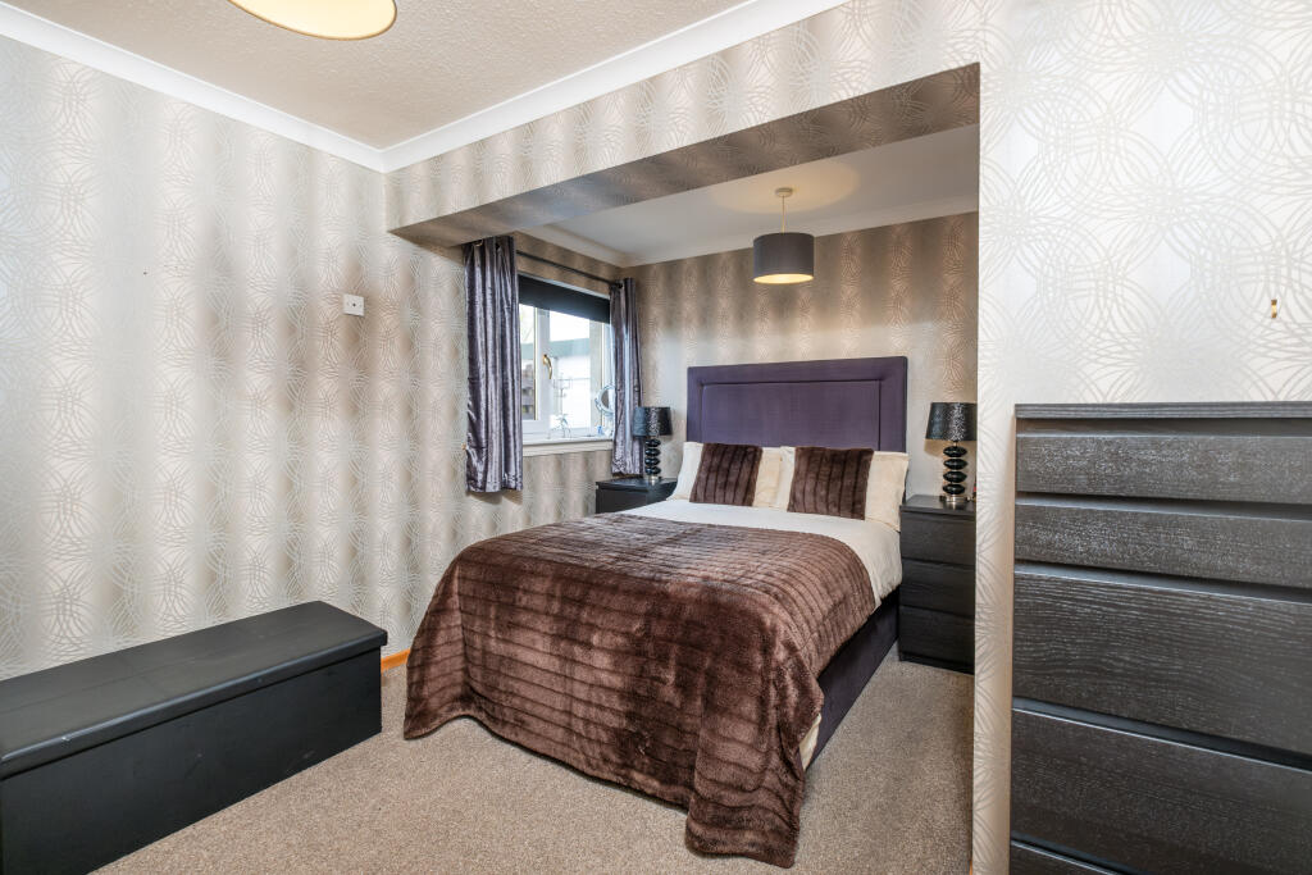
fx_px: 547
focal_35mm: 15
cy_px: 438
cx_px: 656
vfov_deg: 77.3
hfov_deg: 100.4
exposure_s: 1/160
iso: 400
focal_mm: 10
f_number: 4
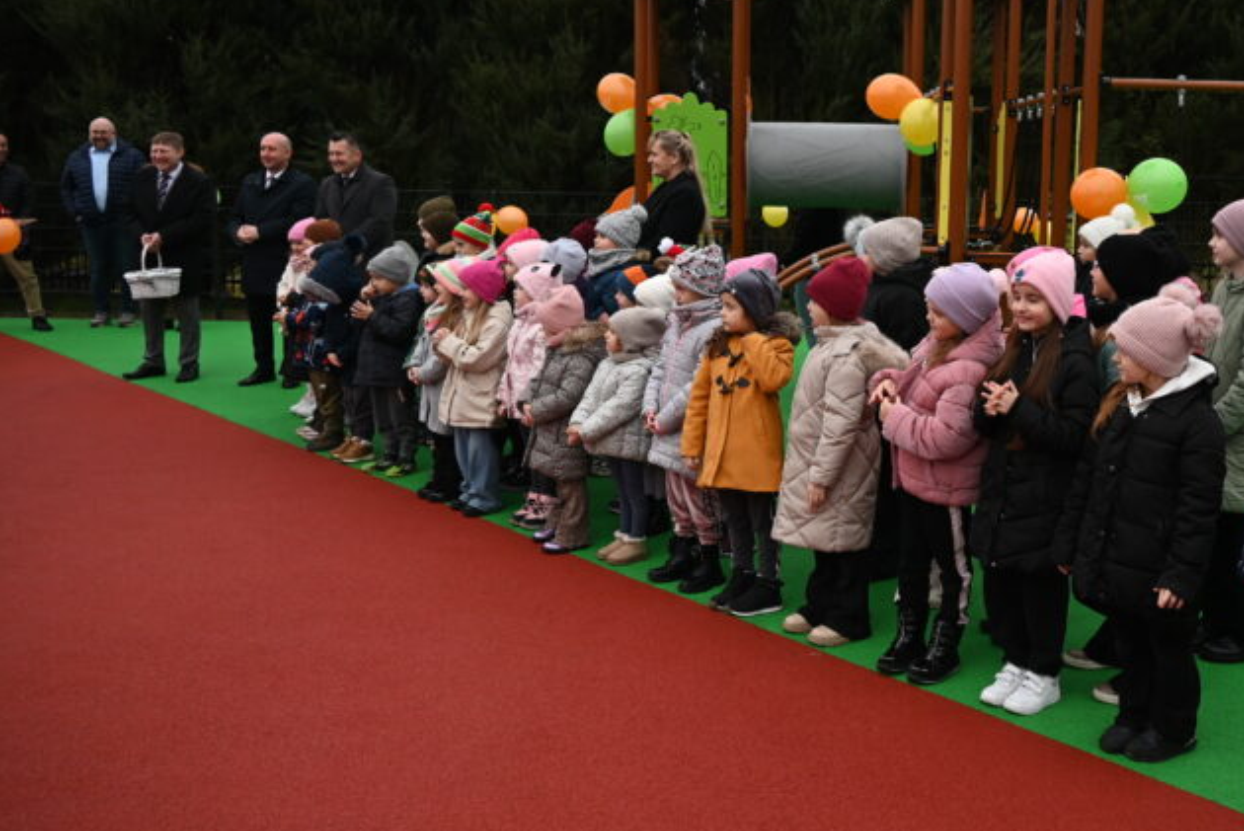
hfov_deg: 48.2
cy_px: 351
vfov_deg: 34.2
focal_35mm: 39
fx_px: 1349
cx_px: 881
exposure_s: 1/160
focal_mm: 24
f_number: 4
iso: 400
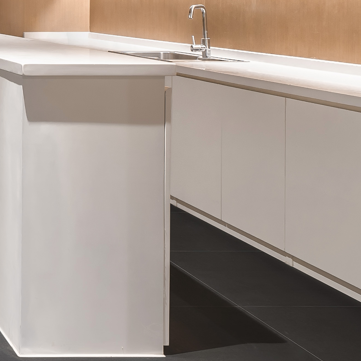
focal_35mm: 62
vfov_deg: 26.2
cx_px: -247
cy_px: -4
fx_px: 732
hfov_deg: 21.1
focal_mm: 16
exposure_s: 1.5
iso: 100
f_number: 8
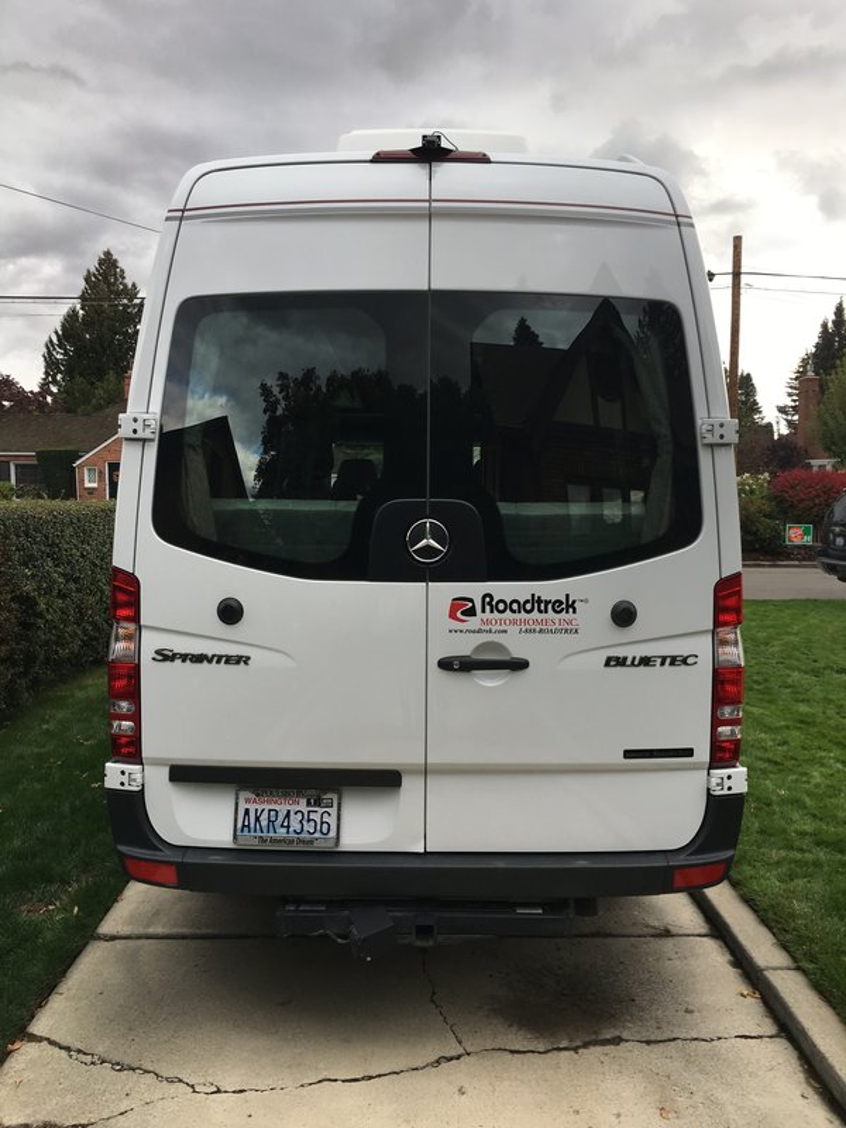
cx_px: 423
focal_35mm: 29
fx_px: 945
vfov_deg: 61.7
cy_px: 564
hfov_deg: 48.2
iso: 25
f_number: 2.2
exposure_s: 1/324
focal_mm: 4.15
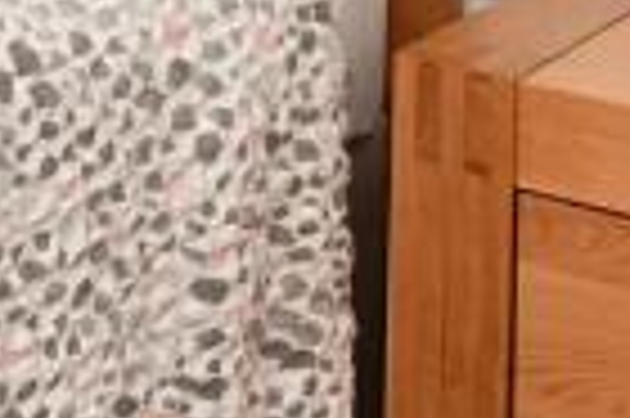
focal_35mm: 110
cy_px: -663
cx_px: -1228
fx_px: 1923
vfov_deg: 10.3
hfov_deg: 11.5
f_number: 8
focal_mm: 10
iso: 200
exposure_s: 1/15
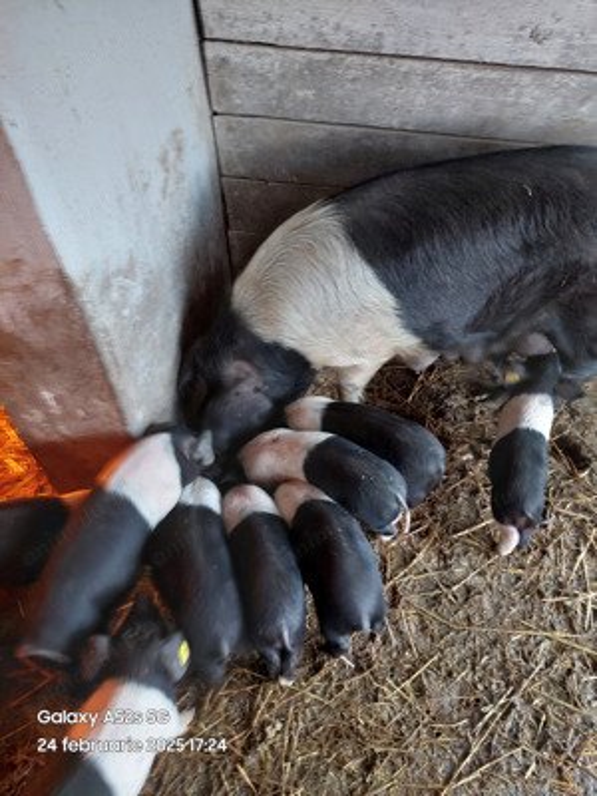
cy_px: 398
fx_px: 575
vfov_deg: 69.4
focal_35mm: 25
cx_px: 298
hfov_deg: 54.9
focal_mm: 5.23
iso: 640
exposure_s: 1/25
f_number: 1.8
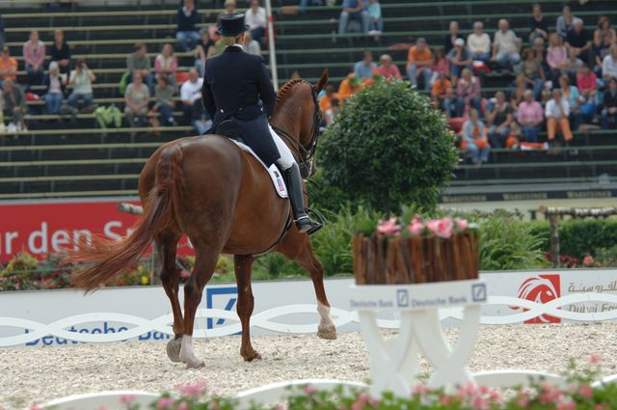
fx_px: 6162
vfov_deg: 3.8
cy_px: 205
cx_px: 308
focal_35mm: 360
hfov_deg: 5.7
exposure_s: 1/500
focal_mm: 240
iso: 200
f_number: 5.6
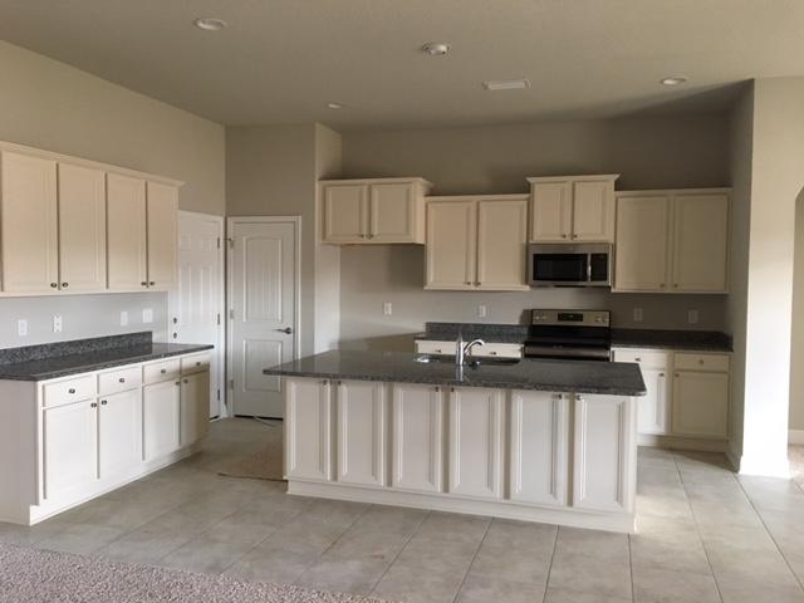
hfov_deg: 61.7
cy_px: 302
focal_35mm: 29
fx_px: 674
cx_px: 402
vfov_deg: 48.2
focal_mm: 4.15
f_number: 2.2
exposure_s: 1/30
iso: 160
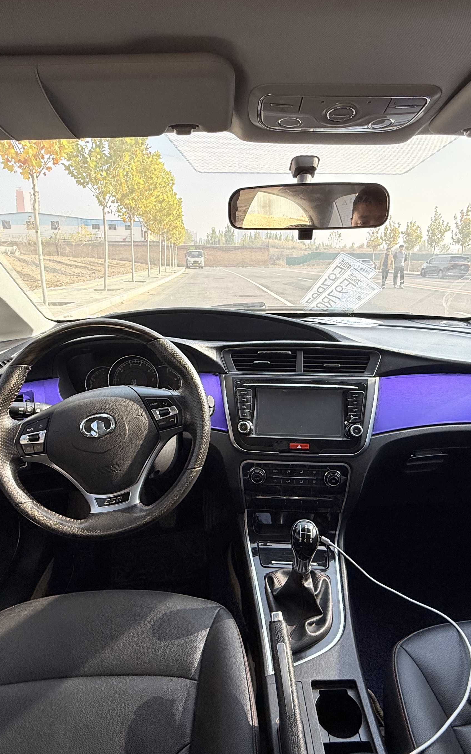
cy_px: 386
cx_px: 244
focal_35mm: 22
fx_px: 452
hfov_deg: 55.0
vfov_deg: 79.6
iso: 50
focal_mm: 2.22
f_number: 2.2
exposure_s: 1/300
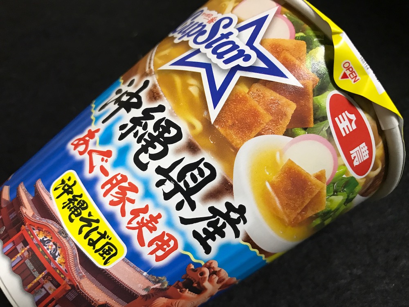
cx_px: 204
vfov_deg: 49.7
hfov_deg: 63.4
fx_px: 331
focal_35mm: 28
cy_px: 154
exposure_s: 1/15
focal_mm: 3.99
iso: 50
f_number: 1.8
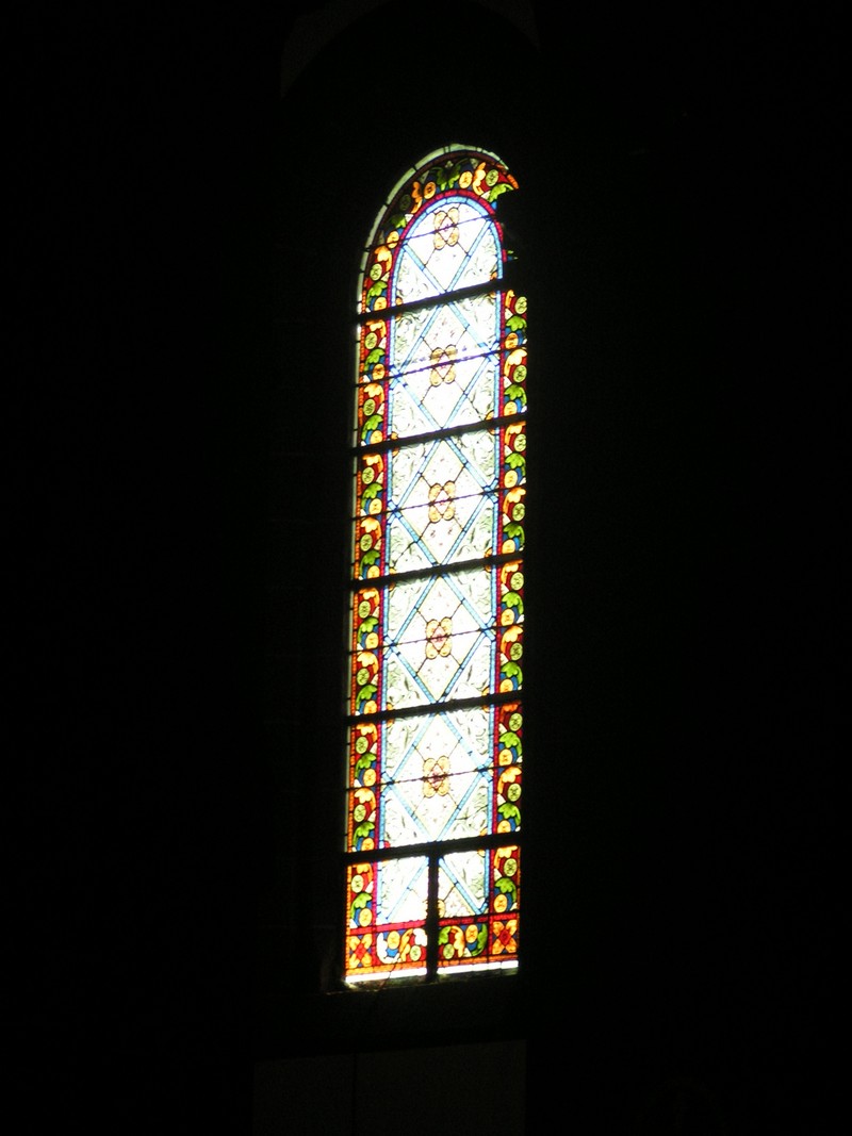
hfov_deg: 9.5
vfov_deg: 12.6
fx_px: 5153
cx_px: 426
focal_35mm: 157
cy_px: 568
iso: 200
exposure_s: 1/80
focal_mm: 24
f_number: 3.5
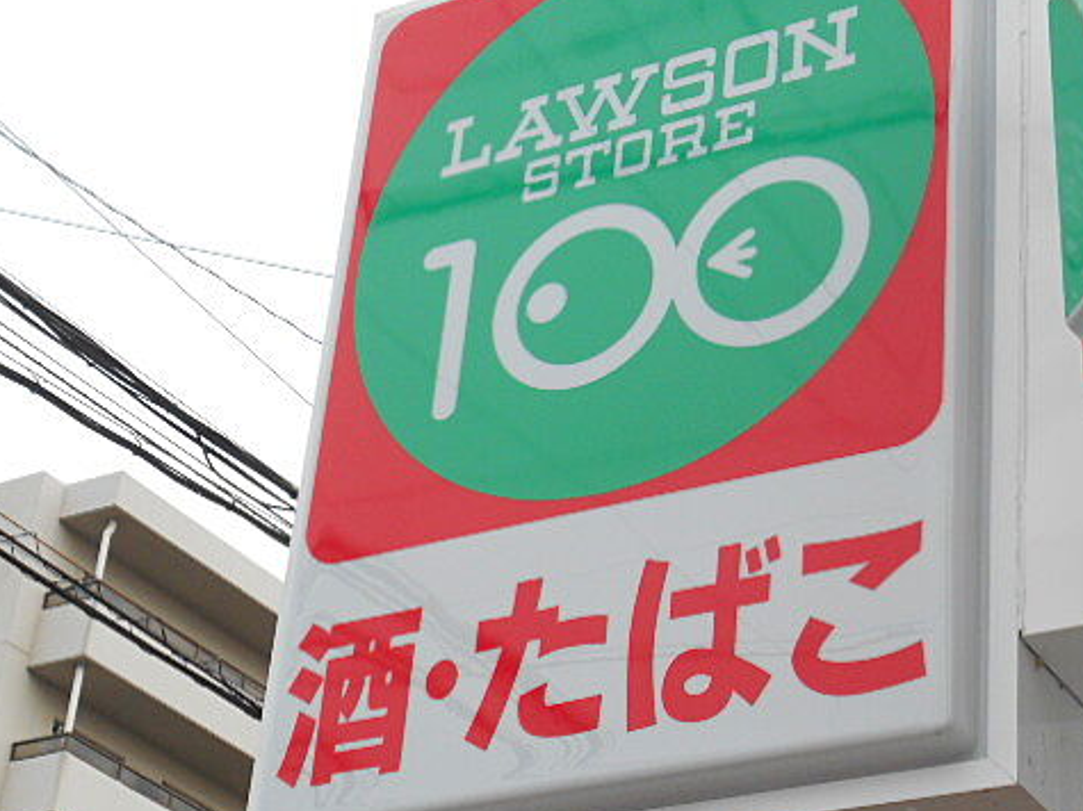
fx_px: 2784
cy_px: 406
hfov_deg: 22.0
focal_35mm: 89
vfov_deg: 16.6
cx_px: 679
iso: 200
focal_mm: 11.6
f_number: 5.3
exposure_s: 1/250
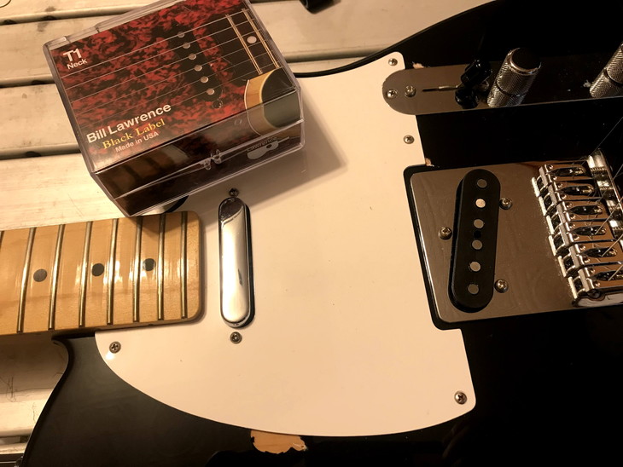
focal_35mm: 28
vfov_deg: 49.8
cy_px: 234
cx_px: 312
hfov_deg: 63.4
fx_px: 504
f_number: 1.8
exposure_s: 1/15
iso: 50
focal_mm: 3.99
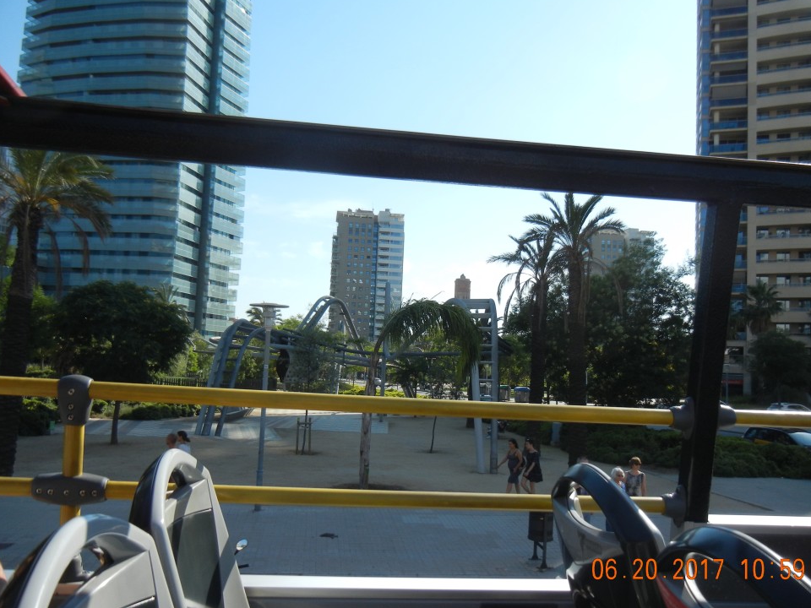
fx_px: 750
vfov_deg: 44.2
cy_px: 312
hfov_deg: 56.8
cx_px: 425
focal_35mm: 32
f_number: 7
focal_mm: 5.4
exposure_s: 1/323
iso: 160
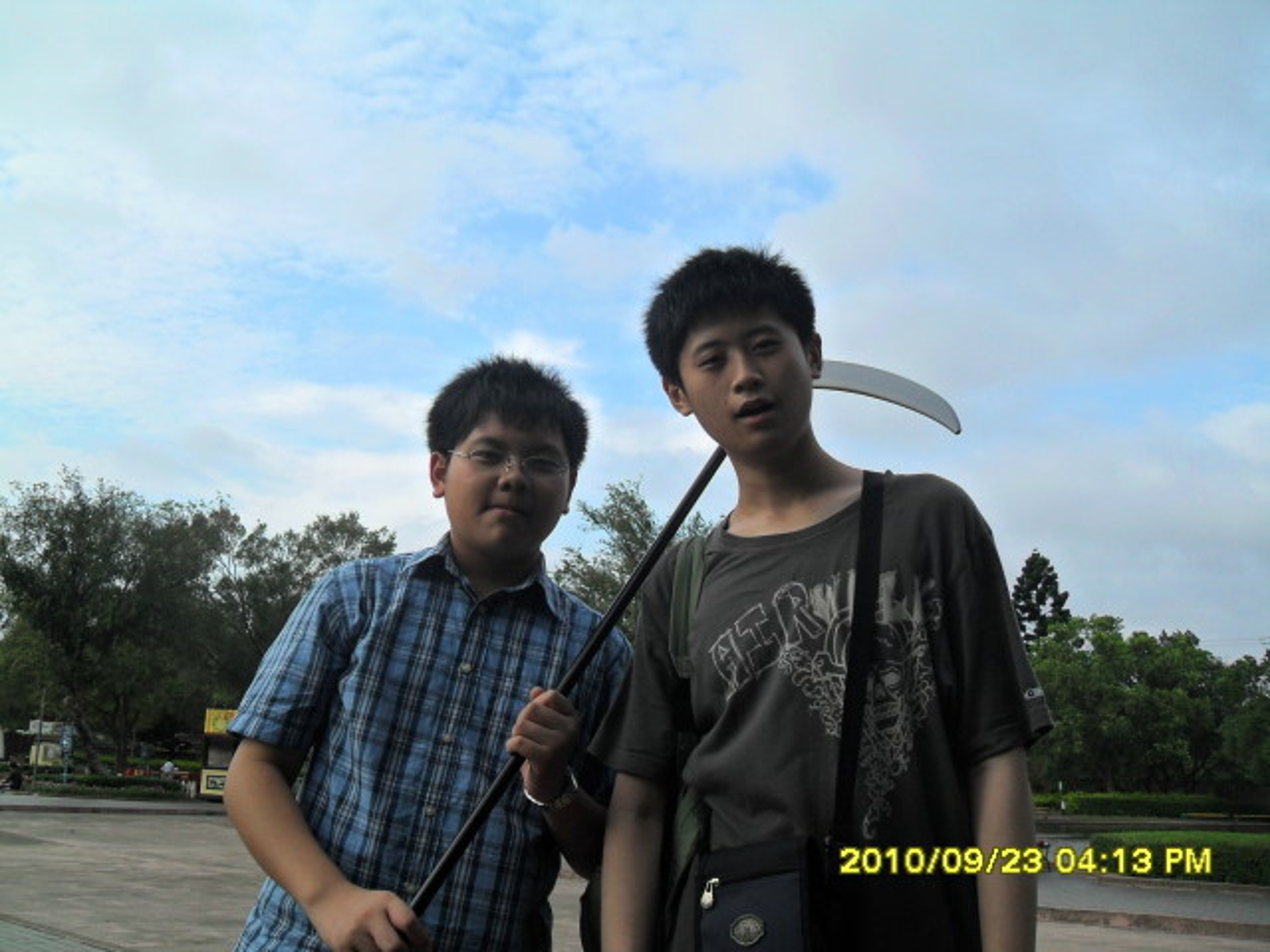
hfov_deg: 52.6
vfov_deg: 40.7
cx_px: 635
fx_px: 1284
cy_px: 476
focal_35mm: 35
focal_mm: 6.2
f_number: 8.9
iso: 100
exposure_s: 1/90
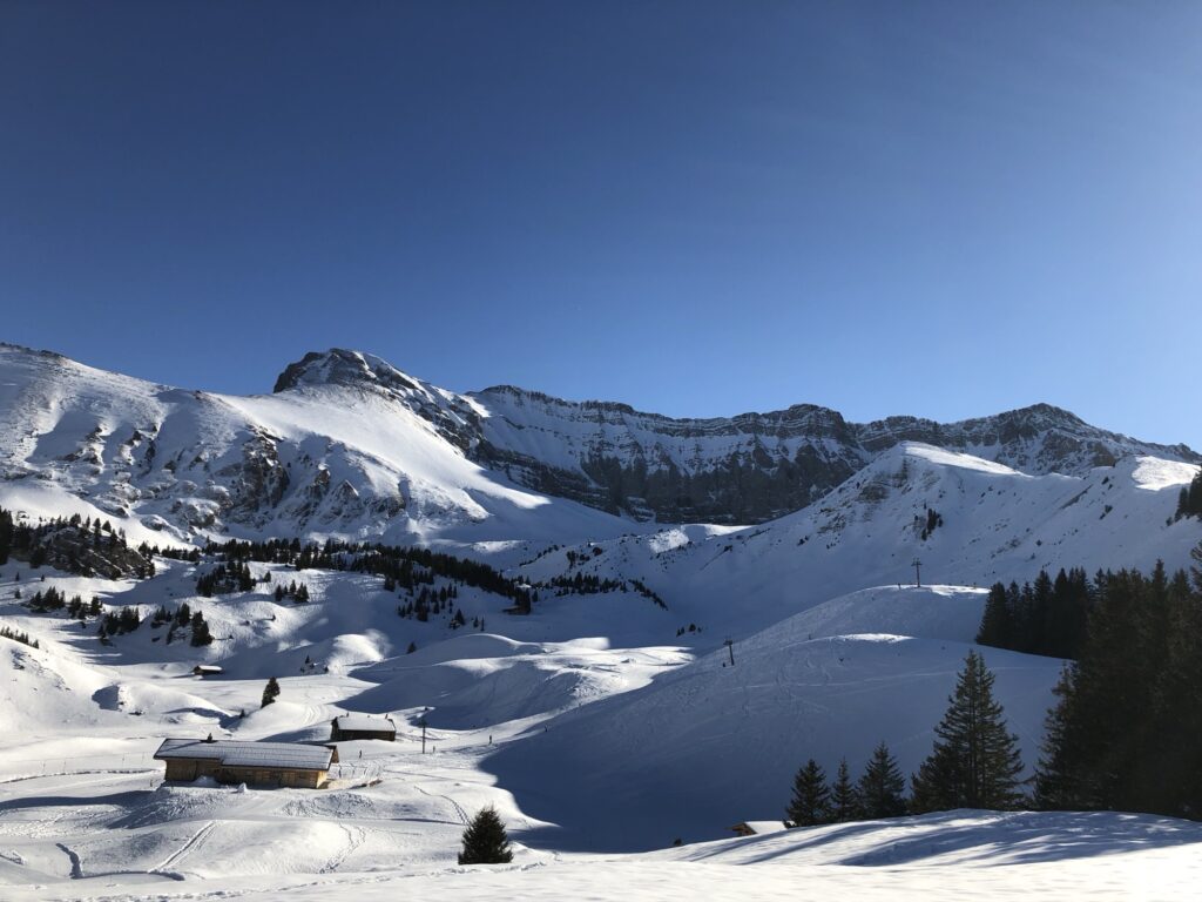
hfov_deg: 63.4
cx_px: 601
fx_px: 972
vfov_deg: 49.7
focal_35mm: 28
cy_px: 451
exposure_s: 1/2667
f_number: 1.8
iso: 20
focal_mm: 4
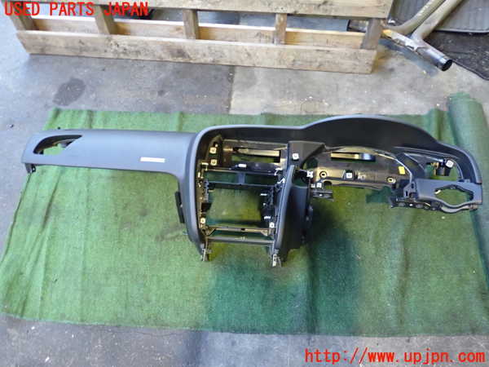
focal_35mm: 30
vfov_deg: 46.8
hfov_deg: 60.0
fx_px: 424
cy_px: 184
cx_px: 244
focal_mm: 5.4
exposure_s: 1/30
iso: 640
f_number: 2.3
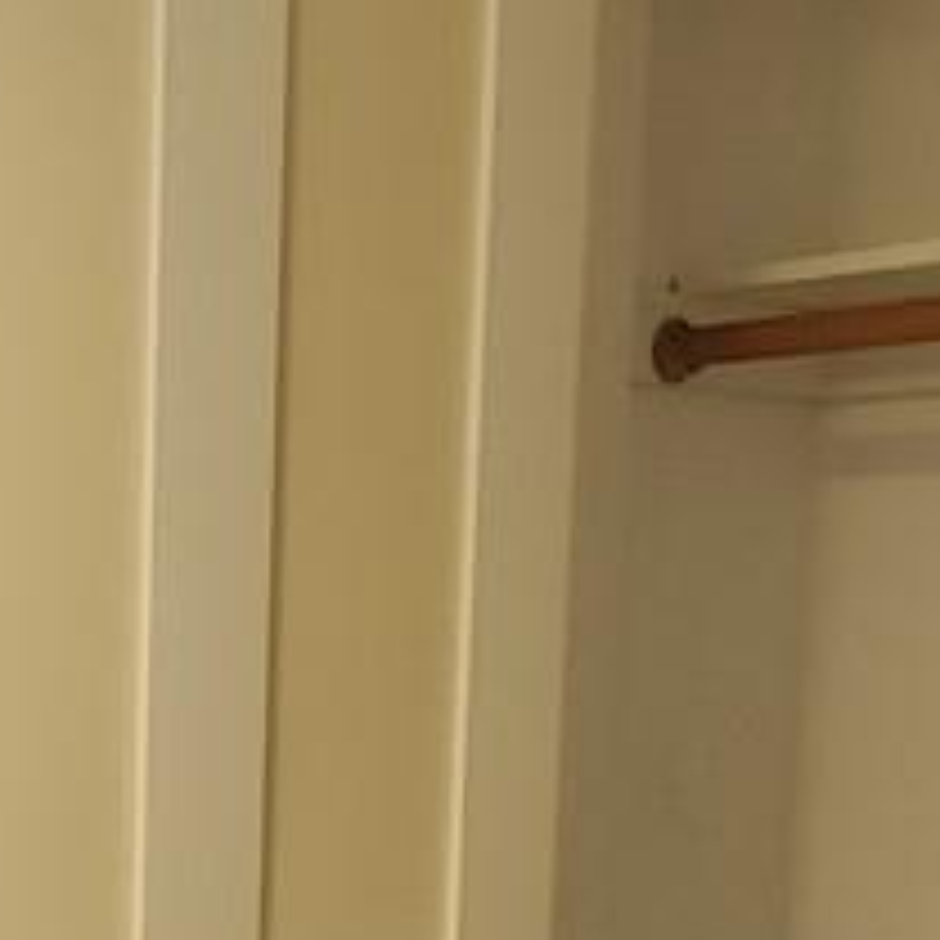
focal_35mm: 65
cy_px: 850
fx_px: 1997
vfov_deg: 25.6
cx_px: -355
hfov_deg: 22.9
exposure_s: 1/40
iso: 100
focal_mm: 1.78
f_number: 1.9
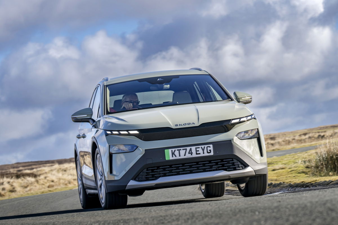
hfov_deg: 11.0
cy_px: 112
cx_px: 169
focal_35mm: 187
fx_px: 1755
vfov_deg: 7.3
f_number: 7.1
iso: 200
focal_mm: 125
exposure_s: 1/200
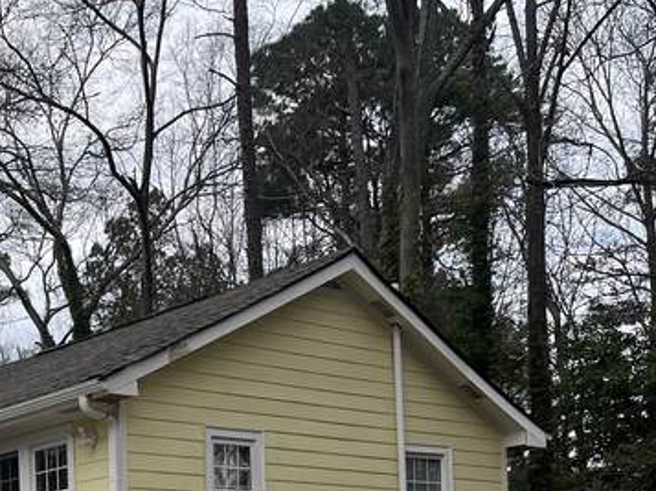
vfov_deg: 19.0
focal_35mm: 70
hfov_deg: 26.3
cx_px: 0
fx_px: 1325
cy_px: 686
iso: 50
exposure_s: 1/1163
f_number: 1.6
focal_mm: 5.1
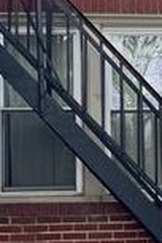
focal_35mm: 109
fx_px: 736
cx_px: 203
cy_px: 115
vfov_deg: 18.8
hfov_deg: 12.2
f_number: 1.78
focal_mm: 6.76
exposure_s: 1/1285
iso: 80
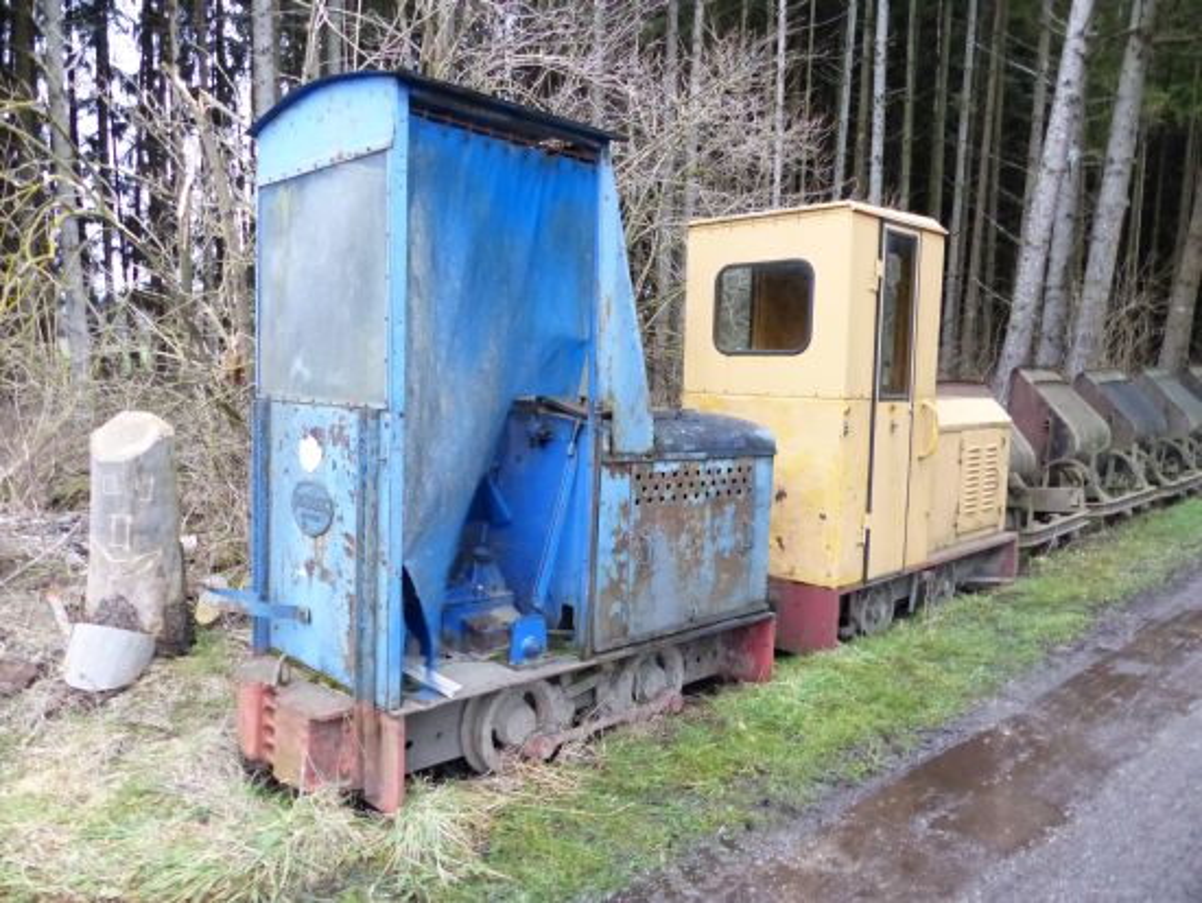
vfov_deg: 54.9
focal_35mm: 25
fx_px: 868
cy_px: 452
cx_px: 601
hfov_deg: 69.4
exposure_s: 1/25
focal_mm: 4.5
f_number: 2.8
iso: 800
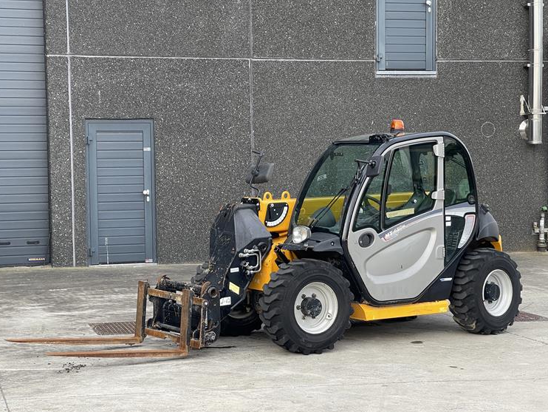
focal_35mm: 69
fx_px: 1093
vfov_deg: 21.3
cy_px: 207
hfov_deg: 28.1
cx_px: 255
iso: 32
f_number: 2.2
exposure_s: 1/99
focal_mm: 7.5
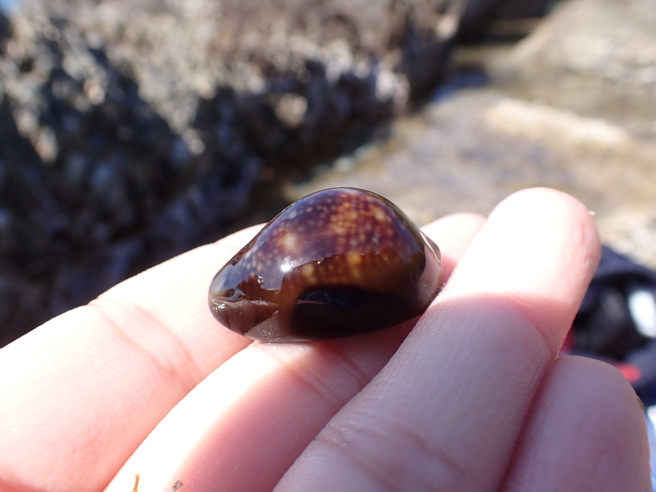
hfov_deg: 60.0
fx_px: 569
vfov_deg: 46.8
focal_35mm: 30
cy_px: 246
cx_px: 328
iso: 100
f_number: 3.2
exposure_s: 1/500
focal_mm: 5.4
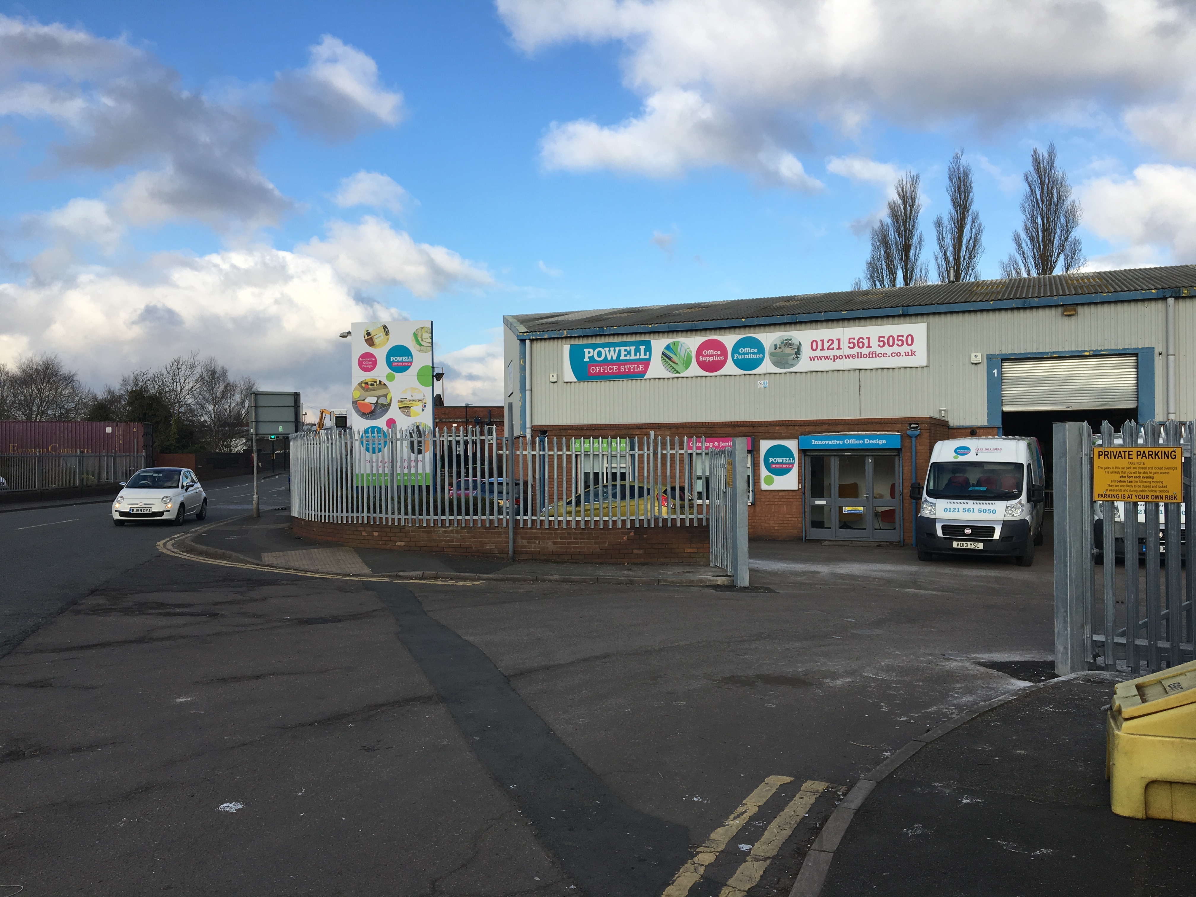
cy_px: 448
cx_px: 598
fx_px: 1002
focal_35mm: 29
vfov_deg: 48.2
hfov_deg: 61.7
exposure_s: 1/962
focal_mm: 4.15
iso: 25
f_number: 2.2
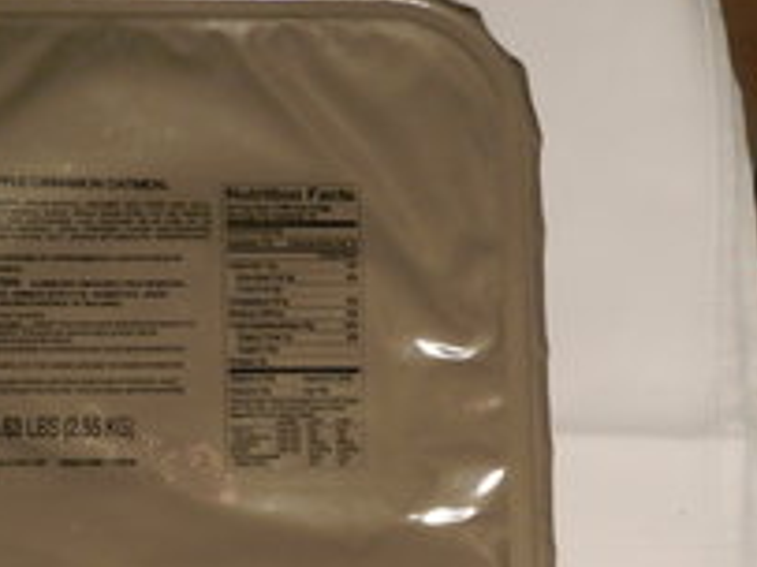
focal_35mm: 75
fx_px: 1639
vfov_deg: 19.4
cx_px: 160
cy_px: 477
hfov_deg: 25.6
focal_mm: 6.7
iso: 360
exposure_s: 1/30
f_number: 4
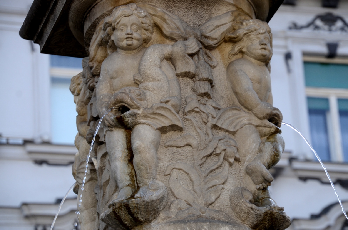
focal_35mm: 183
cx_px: 174
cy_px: 115
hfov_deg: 11.3
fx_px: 1765
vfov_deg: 7.5
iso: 250
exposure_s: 1/500
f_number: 5.6
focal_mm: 122
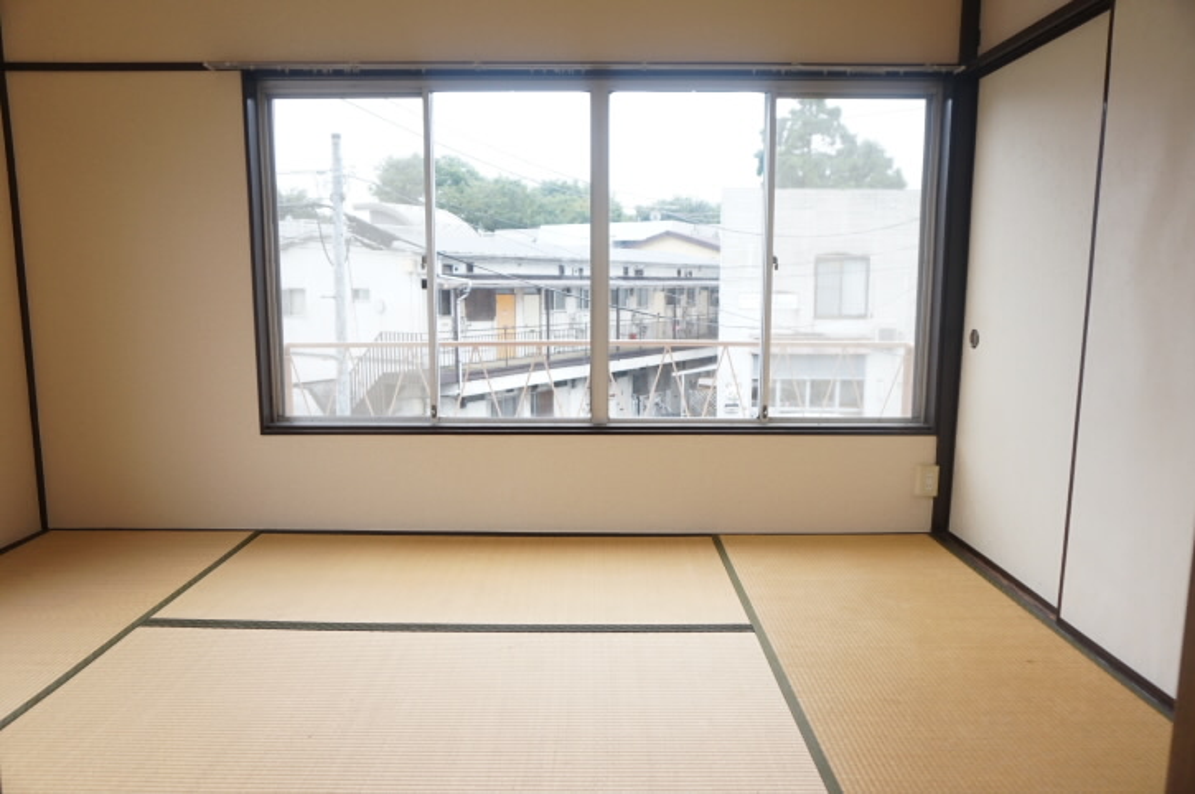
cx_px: 598
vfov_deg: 53.0
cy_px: 397
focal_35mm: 24
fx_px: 796
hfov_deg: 73.8
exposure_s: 1/160
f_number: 4
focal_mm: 16
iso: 640
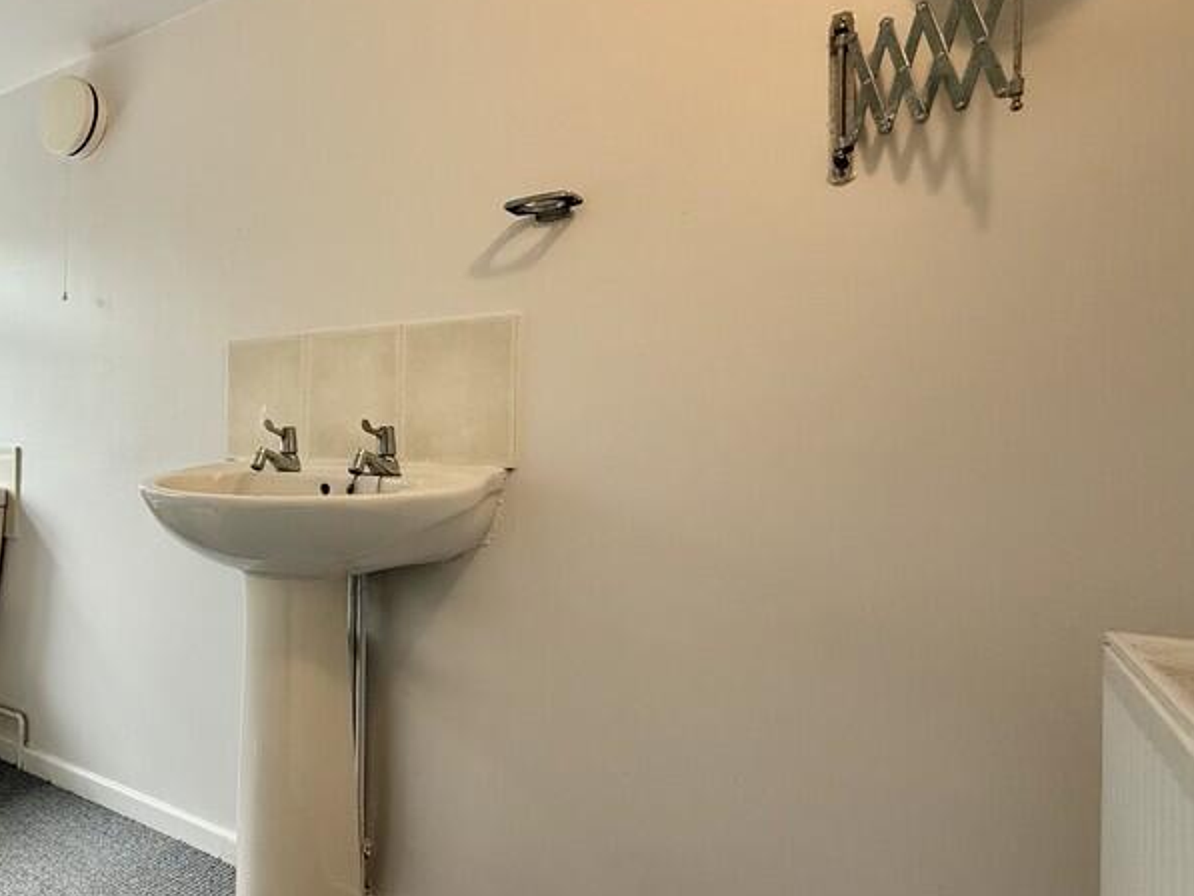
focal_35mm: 24
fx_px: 828
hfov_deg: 63.3
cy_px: 452
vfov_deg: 56.8
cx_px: 186
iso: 100
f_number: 2.2
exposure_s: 1/100
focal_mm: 2.22
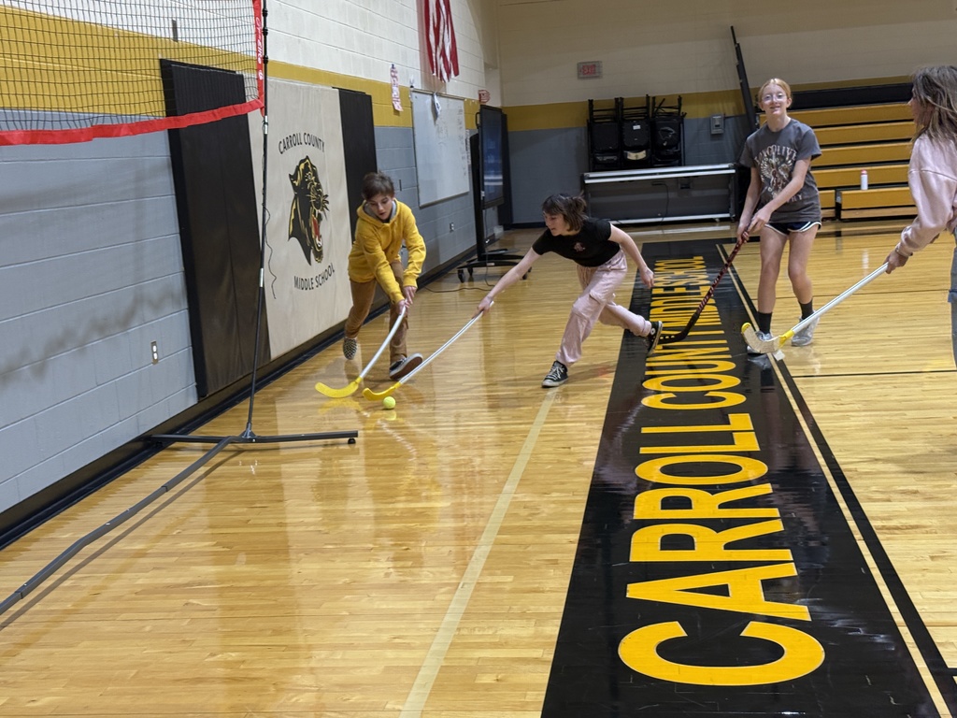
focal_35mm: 48
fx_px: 1327
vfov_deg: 30.3
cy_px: 359
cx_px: 478
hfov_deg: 39.7
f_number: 1.78
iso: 125
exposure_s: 1/120
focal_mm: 6.76
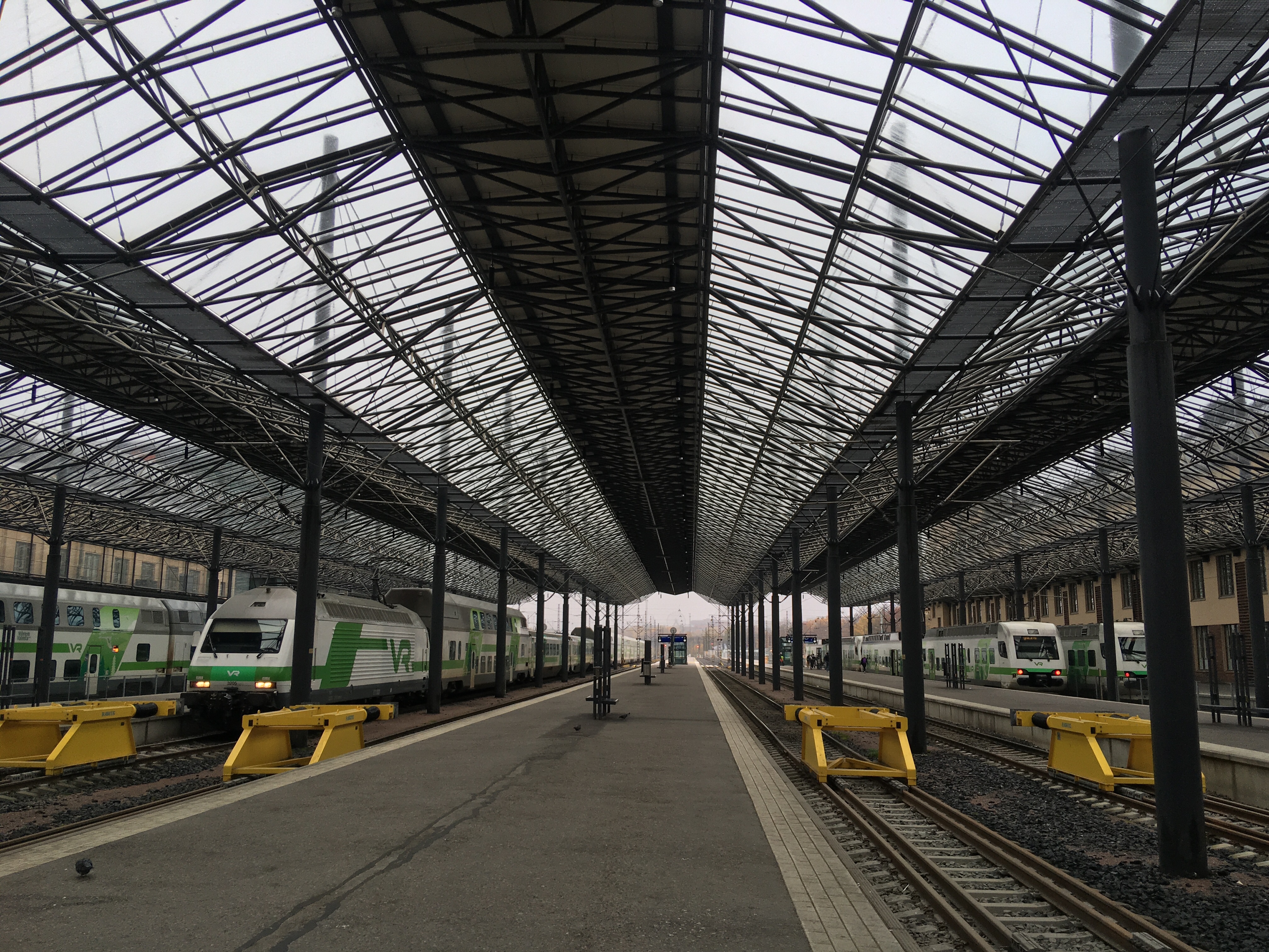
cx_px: 634
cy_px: 476
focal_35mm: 29
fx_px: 1063
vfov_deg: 48.2
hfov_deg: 61.7
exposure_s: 1/100
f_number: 2.2
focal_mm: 4.15
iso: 25
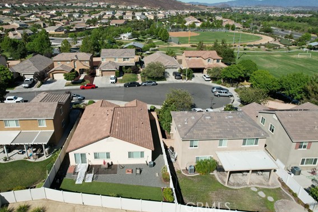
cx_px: 142
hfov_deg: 71.3
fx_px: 221
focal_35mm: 25
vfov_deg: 51.3
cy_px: 95
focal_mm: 8.38
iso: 150
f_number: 2.8
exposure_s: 1/4000
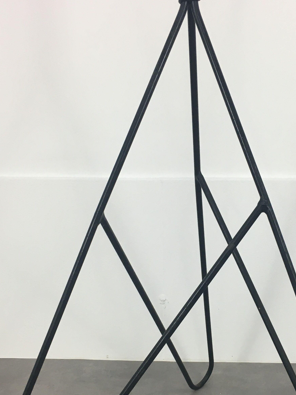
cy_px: 253
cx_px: 197
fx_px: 570
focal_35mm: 50
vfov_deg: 37.9
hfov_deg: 28.9
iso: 40
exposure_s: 1/33
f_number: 2.2
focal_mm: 4.15
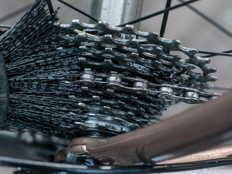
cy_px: 81
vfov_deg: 16.6
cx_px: 71
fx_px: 596
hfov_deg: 21.9
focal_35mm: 89
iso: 800
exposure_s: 1/200
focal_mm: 60
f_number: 6.3
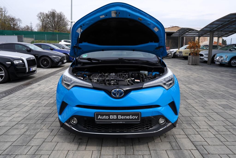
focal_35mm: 28
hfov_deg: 65.5
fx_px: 184
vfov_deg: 46.4
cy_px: 79
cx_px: 118
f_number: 8
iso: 100
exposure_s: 1/250
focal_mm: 28
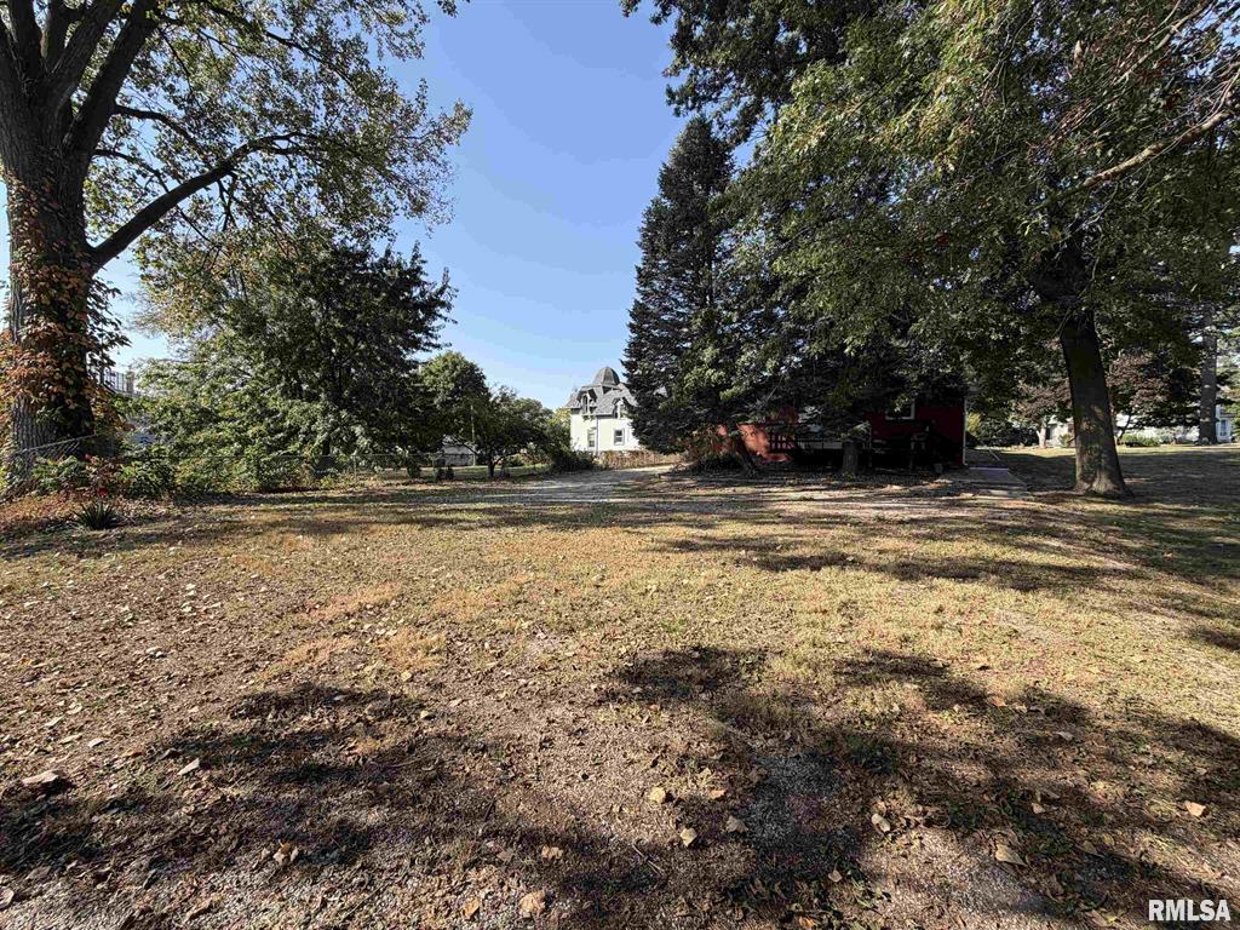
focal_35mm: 14
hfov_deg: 102.1
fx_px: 502
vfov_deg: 85.7
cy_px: 465
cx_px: 620
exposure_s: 1/619
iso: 40
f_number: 2.2
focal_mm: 2.22
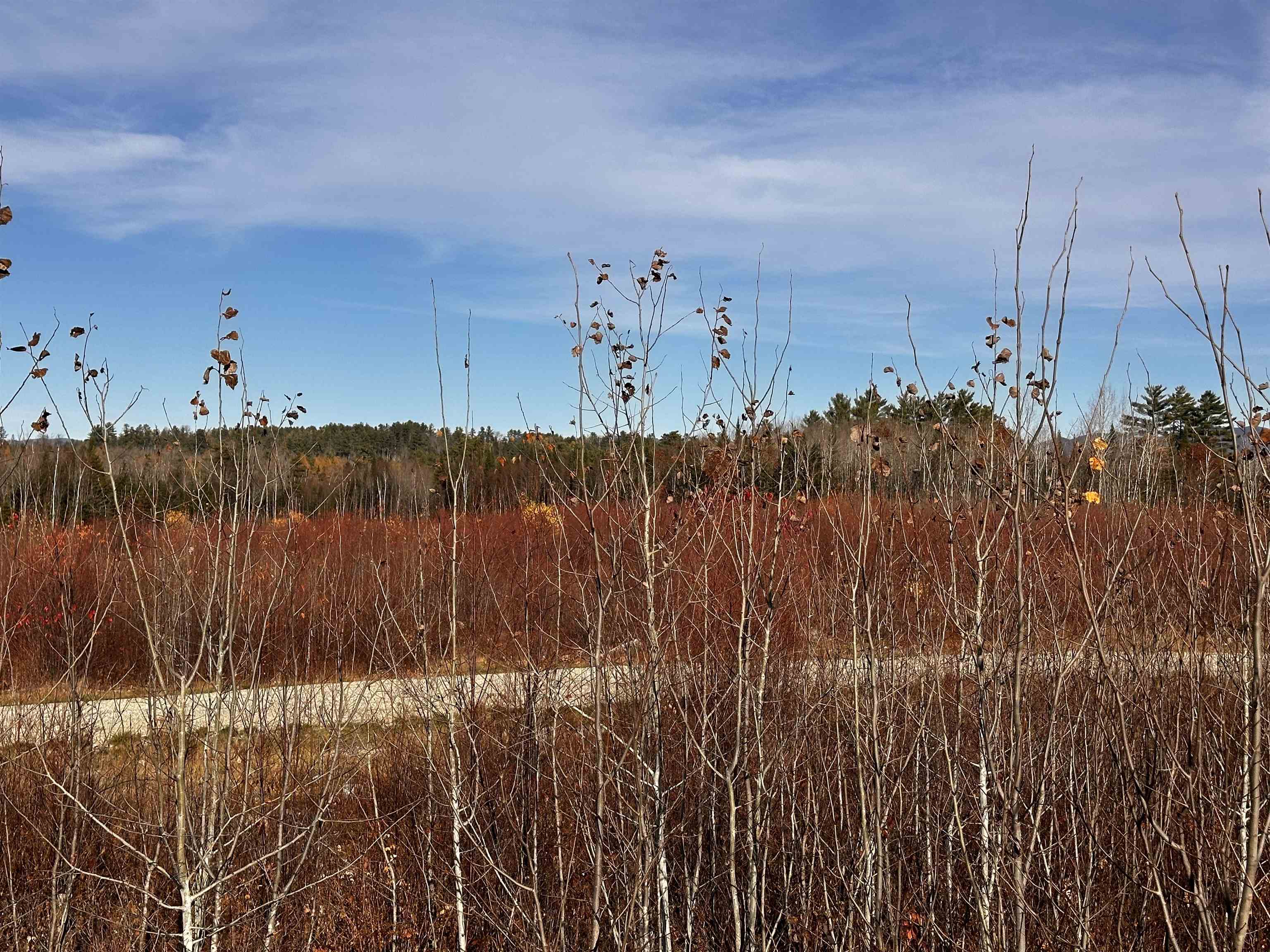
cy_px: 476
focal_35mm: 48
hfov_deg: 39.7
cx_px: 635
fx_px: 1761
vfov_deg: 30.3
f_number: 1.78
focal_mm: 6.86
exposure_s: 1/5263
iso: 64
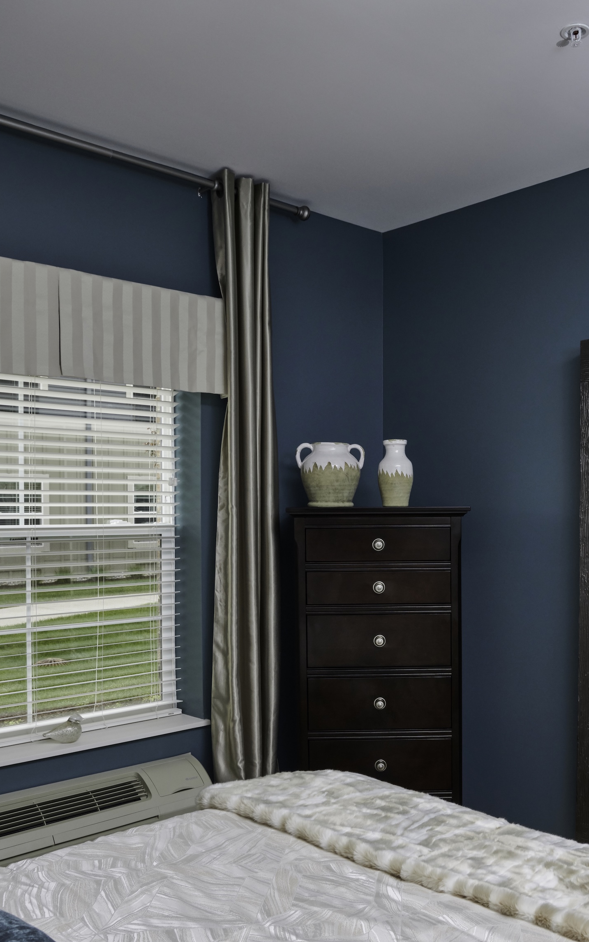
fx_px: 822
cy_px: 562
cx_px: 399
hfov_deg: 38.9
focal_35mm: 32
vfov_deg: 59.2
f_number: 13
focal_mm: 24
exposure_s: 1/125
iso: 500
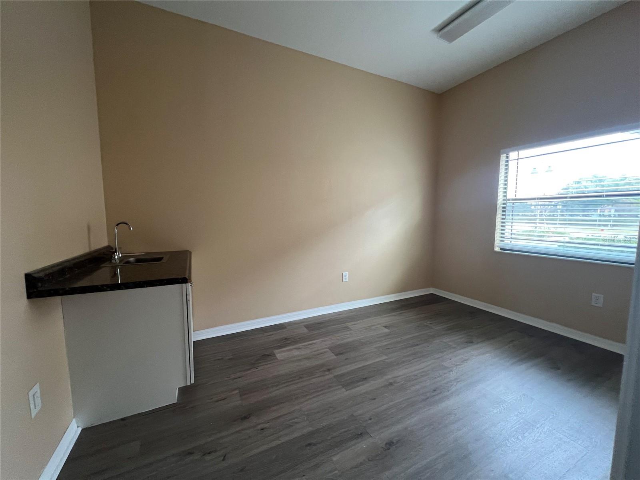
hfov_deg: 106.2
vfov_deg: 89.9
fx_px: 240
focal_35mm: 13
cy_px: 240
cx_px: 320
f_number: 1.8
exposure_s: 1/60
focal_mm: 1.57
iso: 320
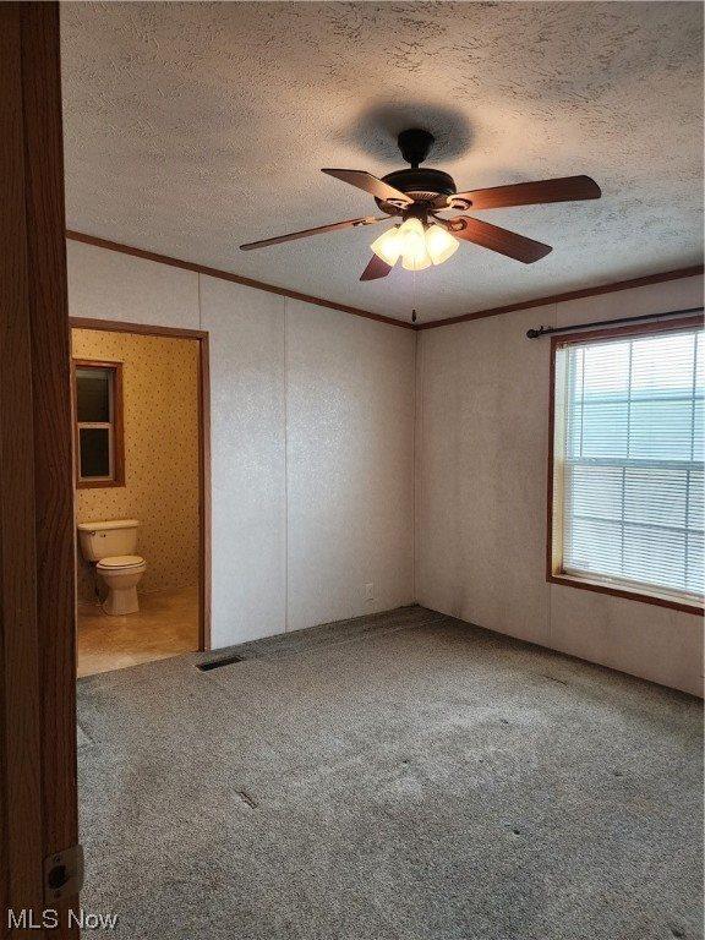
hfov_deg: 58.9
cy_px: 470
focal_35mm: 23
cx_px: 352
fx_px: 625
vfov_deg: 73.9
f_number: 1.8
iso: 250
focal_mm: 6.4
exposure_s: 1/120
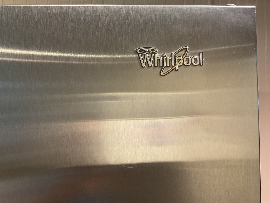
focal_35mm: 29
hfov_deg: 61.7
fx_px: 226
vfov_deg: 48.2
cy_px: 102
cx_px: 135
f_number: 1.8
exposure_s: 1/60
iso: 100
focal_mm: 3
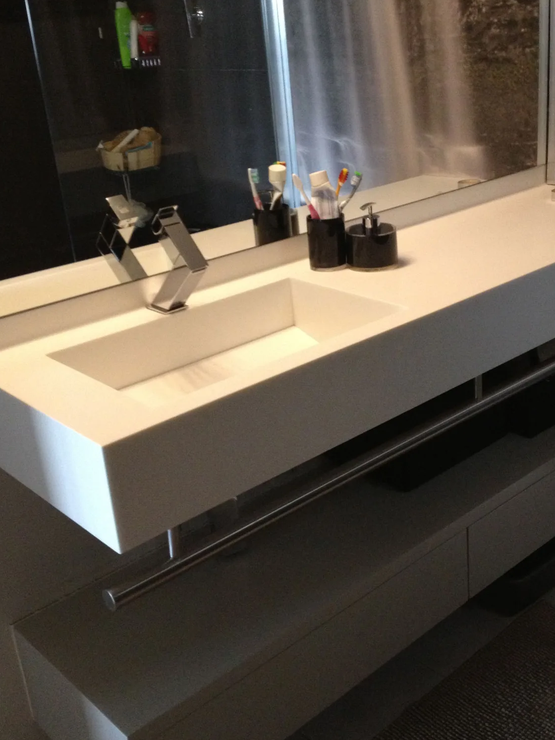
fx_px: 962
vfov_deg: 42.1
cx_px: 331
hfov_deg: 32.1
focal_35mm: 45
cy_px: 363
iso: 320
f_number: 2.4
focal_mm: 4.28
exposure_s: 1/20
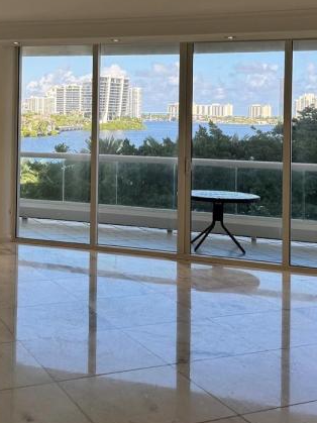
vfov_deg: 34.2
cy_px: 107
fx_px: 672
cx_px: 99
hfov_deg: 26.4
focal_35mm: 55
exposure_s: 1/633
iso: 80
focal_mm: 6.76
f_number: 1.78
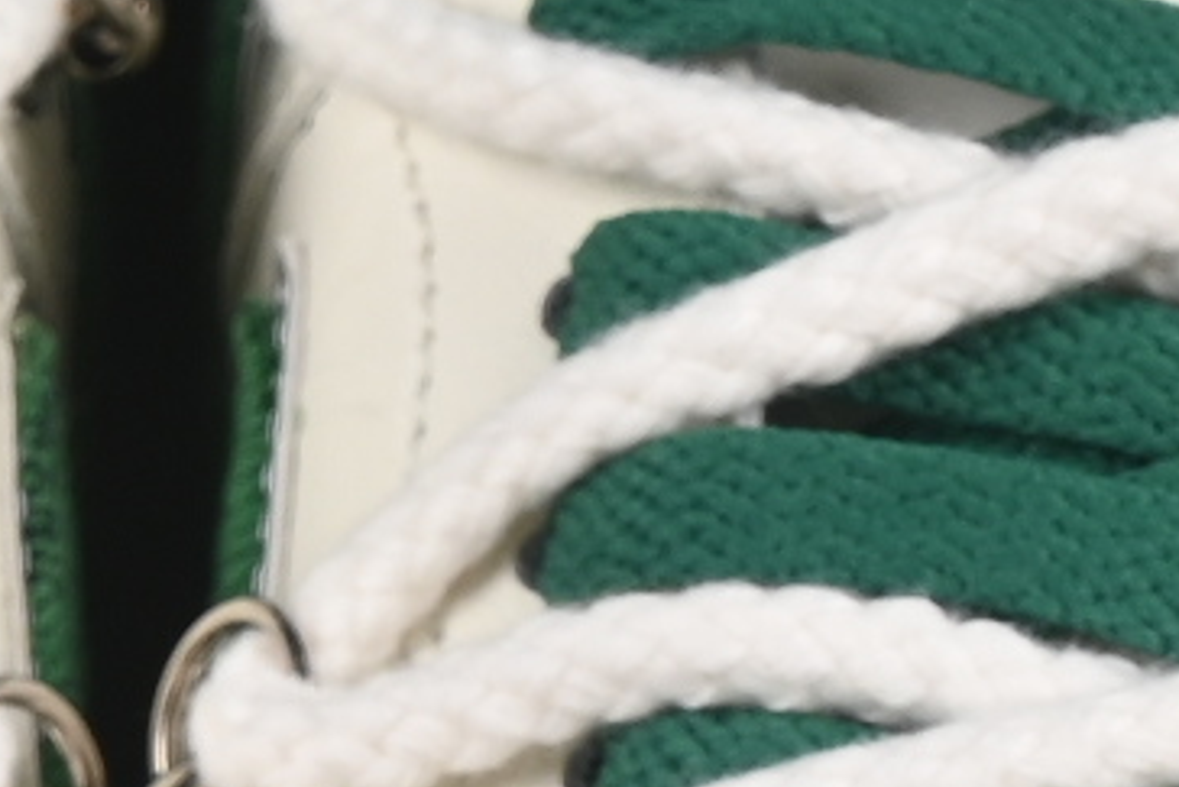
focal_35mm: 573
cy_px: 1846
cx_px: 55
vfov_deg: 2.4
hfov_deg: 3.6
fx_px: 18772
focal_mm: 50
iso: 160
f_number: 8
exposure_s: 1/80
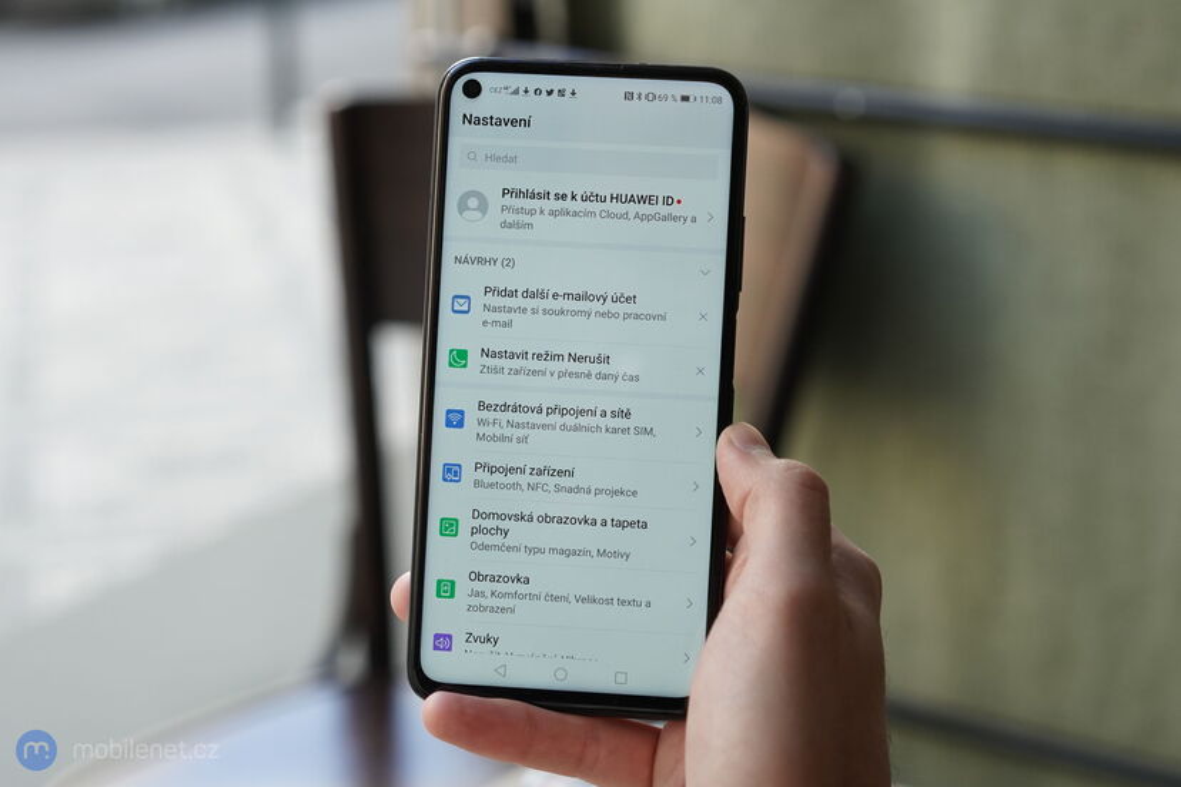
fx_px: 1804
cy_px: 394
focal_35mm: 55
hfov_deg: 36.2
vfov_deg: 24.6
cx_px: 590
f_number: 4.5
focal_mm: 55
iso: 1000
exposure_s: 1/250
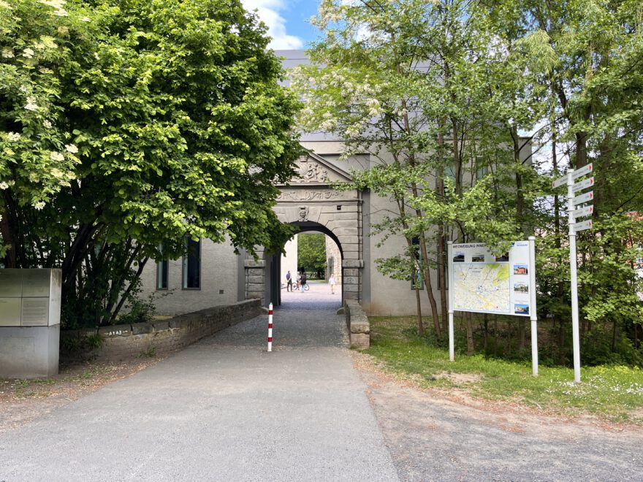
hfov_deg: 67.3
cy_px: 241
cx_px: 322
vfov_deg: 53.1
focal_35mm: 26
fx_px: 483
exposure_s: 1/338
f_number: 1.6
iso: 50
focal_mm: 5.1
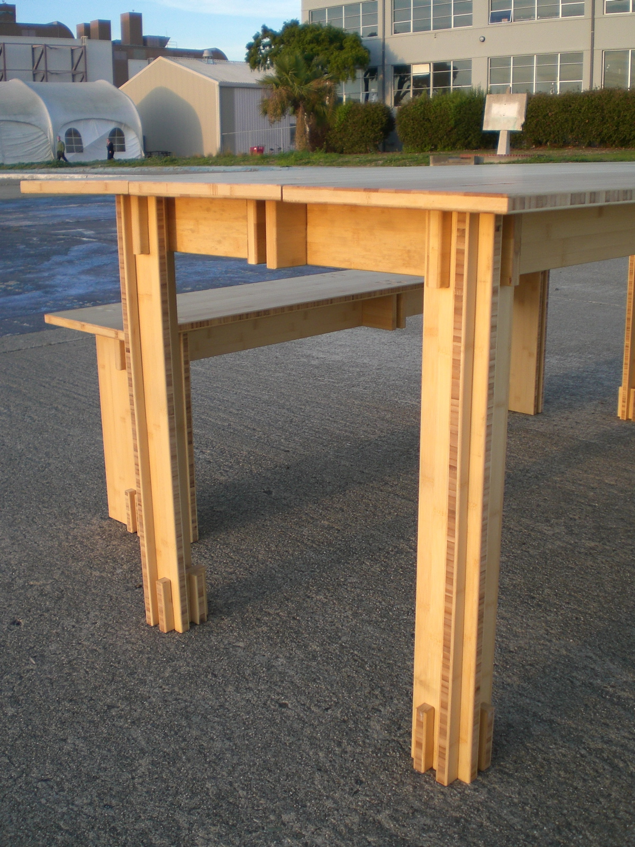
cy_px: 424
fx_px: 929
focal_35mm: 38
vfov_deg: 49.0
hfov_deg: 37.7
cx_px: 318
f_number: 3.1
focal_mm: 6.3
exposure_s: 1/100
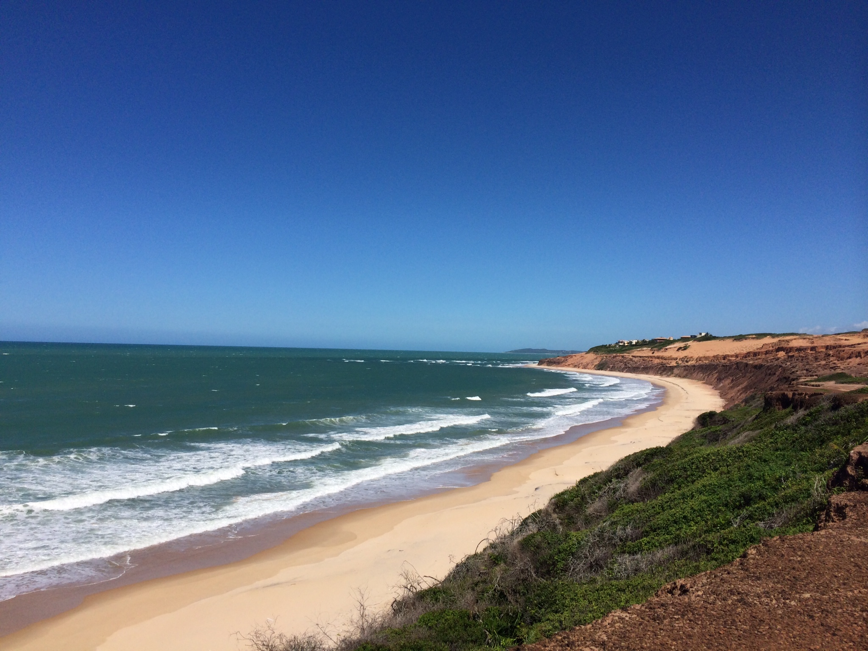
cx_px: 434
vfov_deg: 46.8
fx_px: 752
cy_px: 326
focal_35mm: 30
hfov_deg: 60.0
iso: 40
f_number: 2.2
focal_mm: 4.12
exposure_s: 1/5882
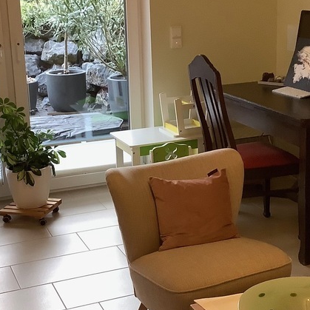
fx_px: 679
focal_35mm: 67
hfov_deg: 25.7
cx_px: 159
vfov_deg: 25.7
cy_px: 137
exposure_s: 1/60
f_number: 2.4
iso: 200
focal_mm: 3.3
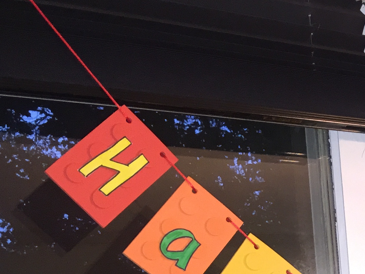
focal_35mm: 84
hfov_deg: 20.5
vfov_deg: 16.7
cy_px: 343
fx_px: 886
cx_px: 520
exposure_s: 1/20
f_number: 2.2
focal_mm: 4.15
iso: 125
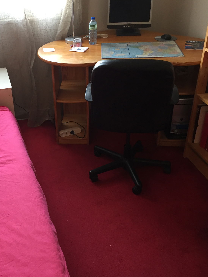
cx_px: 64
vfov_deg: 44.7
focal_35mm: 42
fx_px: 336
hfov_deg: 33.9
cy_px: 153
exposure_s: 1/33
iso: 125
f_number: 2.2
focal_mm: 4.15
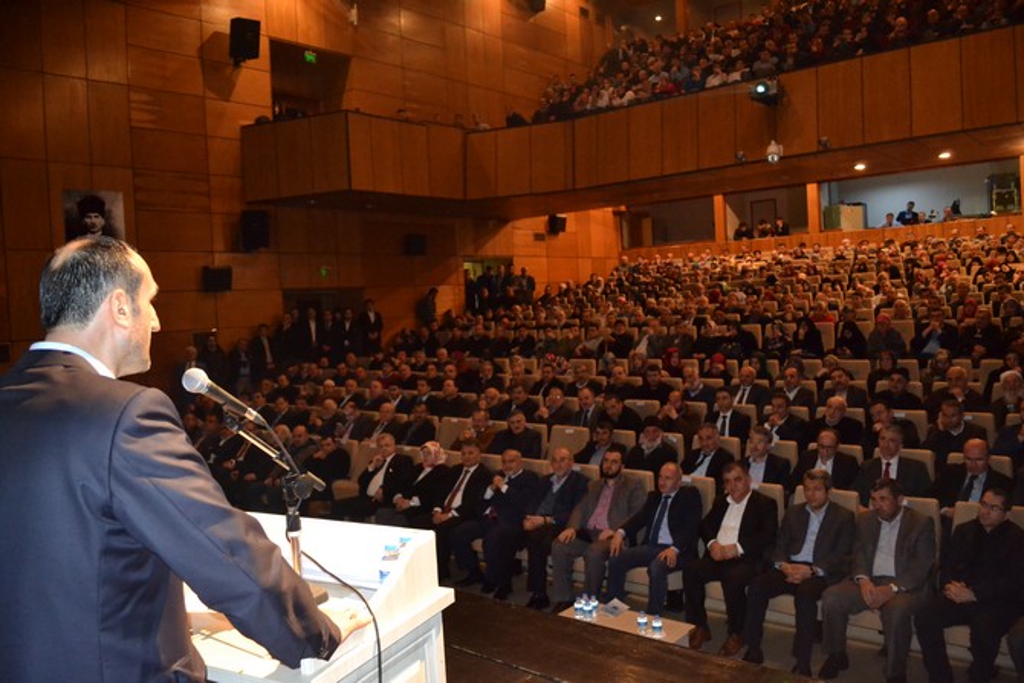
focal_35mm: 27
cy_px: 342
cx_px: 512
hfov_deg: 67.4
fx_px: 768
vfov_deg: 48.0
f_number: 3.5
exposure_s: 1/60
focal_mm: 18
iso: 3200
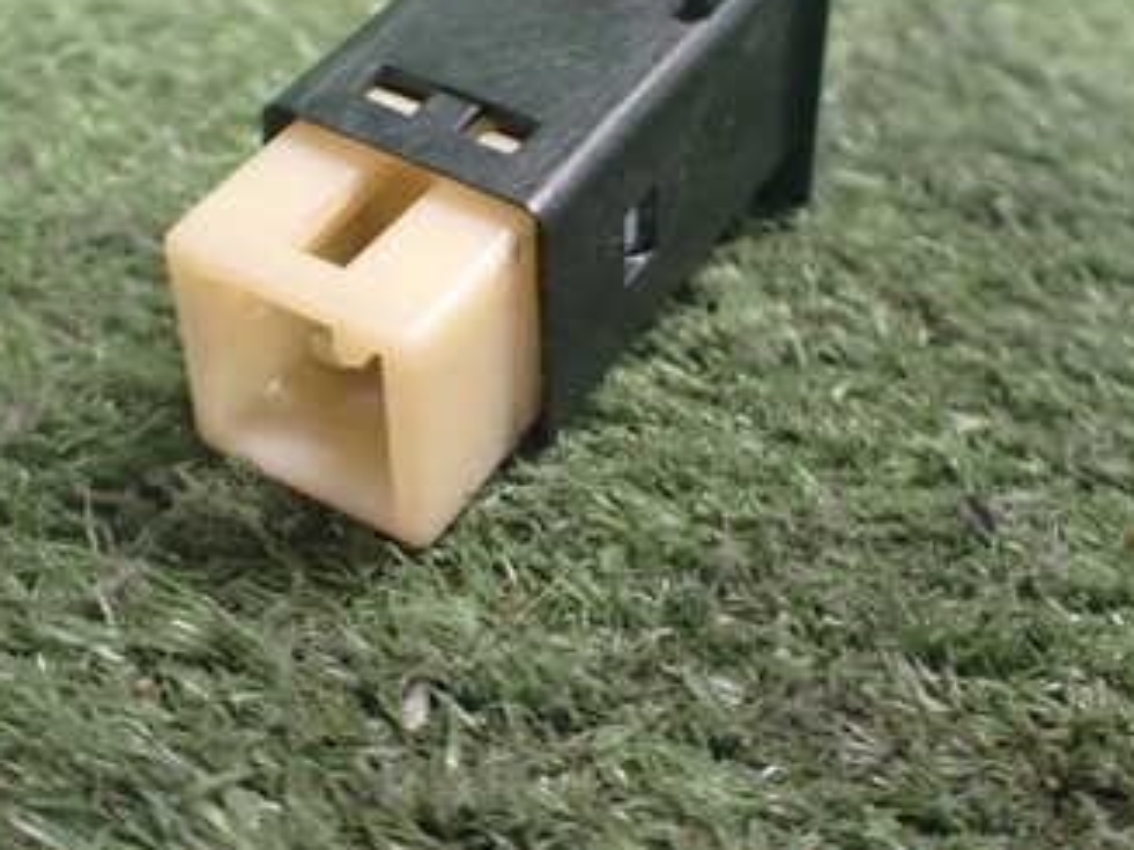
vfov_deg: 26.1
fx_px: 1801
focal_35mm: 55
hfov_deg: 34.9
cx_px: 555
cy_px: 184
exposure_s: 1/30
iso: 1000
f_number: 2.3
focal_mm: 5.4
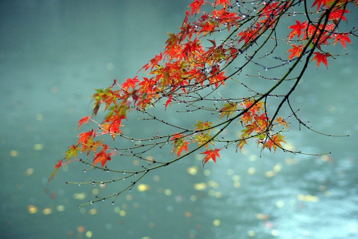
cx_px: 179
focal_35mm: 136
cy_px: 120
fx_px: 1353
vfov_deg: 10.1
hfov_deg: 15.1
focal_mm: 90
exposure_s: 1/160
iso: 500
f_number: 4
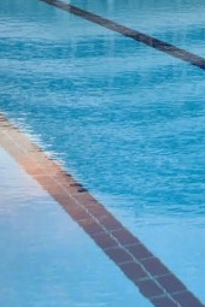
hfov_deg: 9.4
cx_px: 430
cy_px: -94
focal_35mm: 135
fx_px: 1153
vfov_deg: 14.5
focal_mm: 20
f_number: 3.5
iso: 200
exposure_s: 1/100
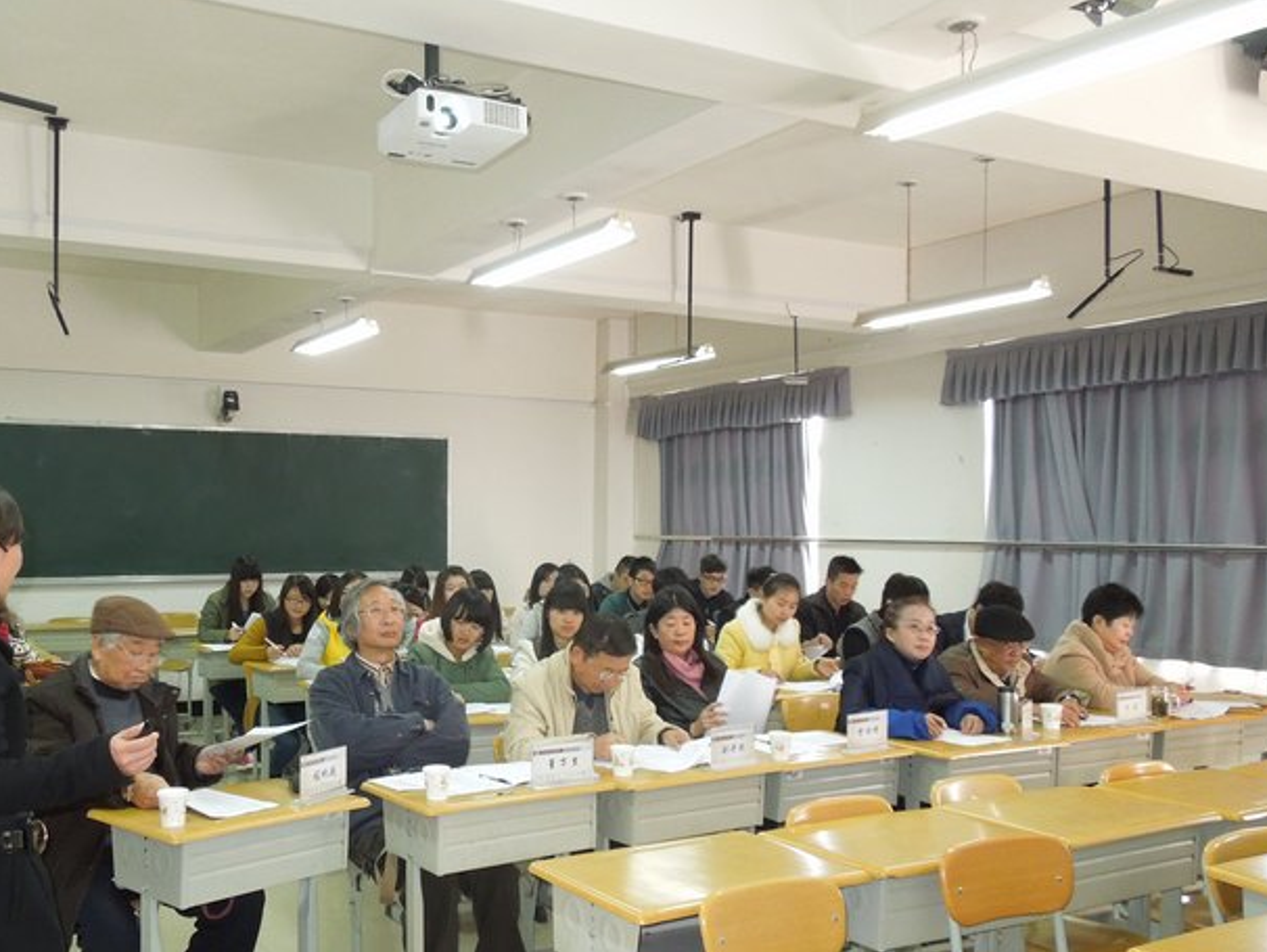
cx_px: 493
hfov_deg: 54.8
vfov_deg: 42.9
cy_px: 544
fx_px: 1208
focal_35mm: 33
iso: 450
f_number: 3.3
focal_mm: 4.5
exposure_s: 1/30
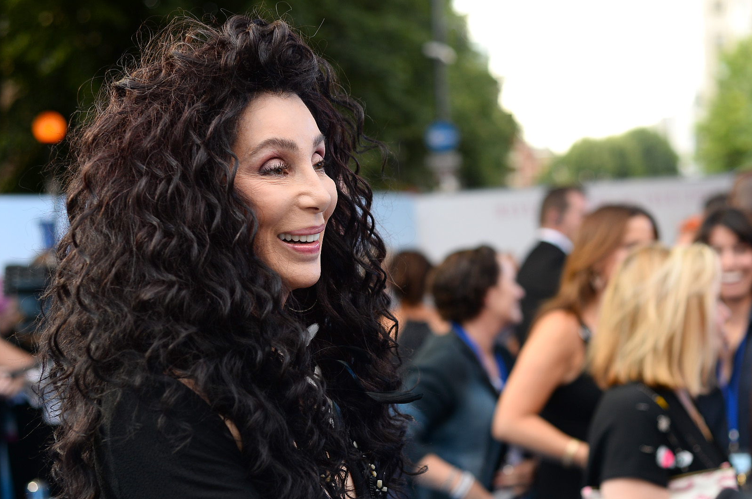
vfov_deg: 25.9
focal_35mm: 52
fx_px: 1085
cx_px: 384
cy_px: 259
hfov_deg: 38.2
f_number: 2.8
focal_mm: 50
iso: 160
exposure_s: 1/250
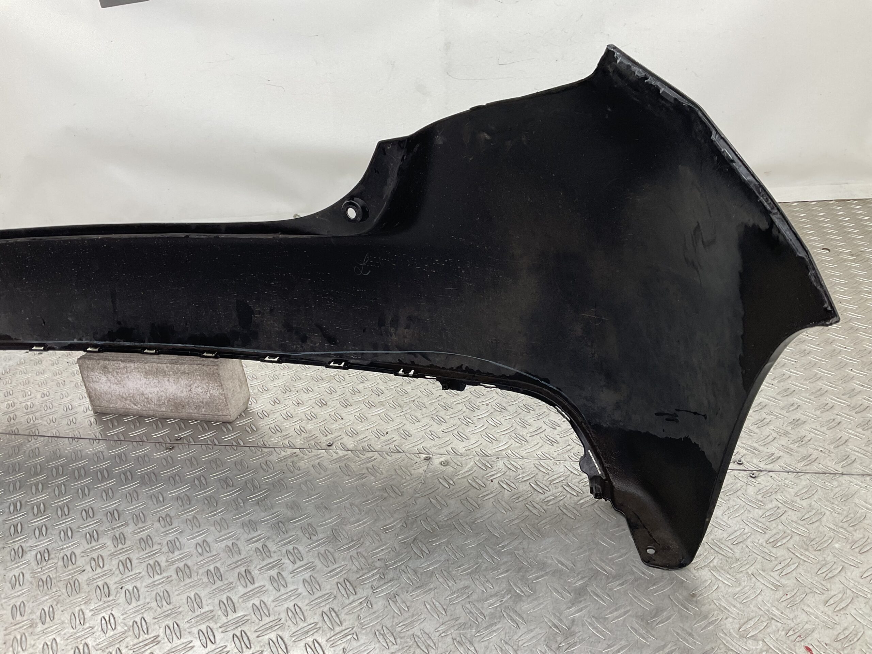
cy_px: 327
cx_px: 436
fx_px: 731
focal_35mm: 29
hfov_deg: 61.7
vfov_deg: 48.2
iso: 32
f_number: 1.8
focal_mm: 3
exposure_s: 1/100
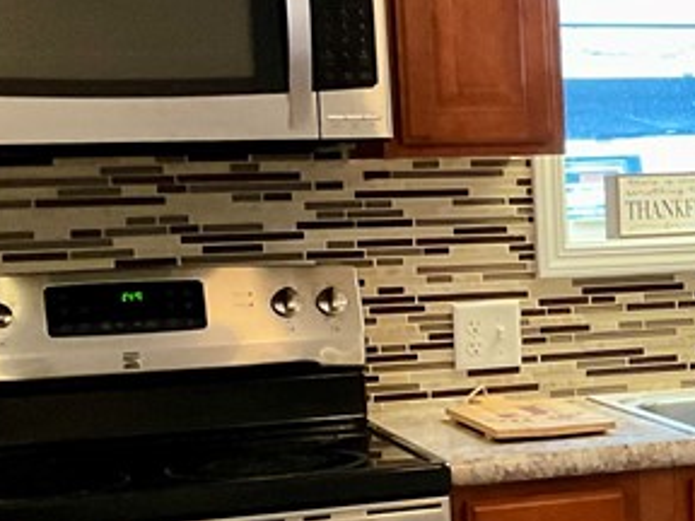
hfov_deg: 18.0
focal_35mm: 103
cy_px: 364
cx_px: 866
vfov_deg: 14.3
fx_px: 2068
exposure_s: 1/40
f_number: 1.8
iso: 320
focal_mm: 3
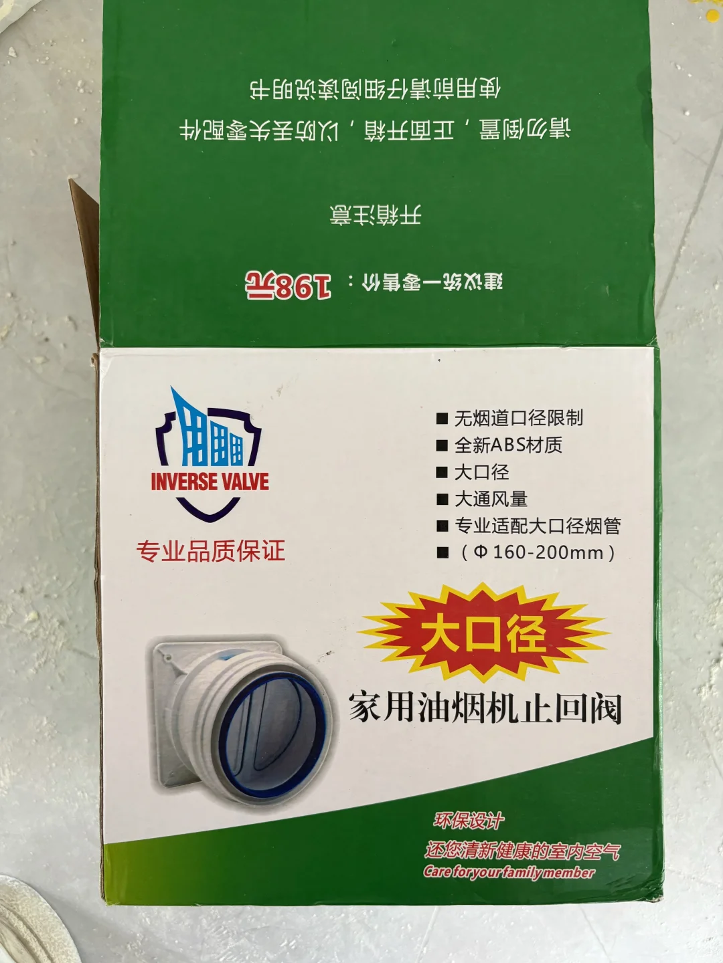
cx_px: 362
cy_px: 482
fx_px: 724
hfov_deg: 53.1
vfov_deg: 67.3
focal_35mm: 26
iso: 160
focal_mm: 5.96
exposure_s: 1/60
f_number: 1.6
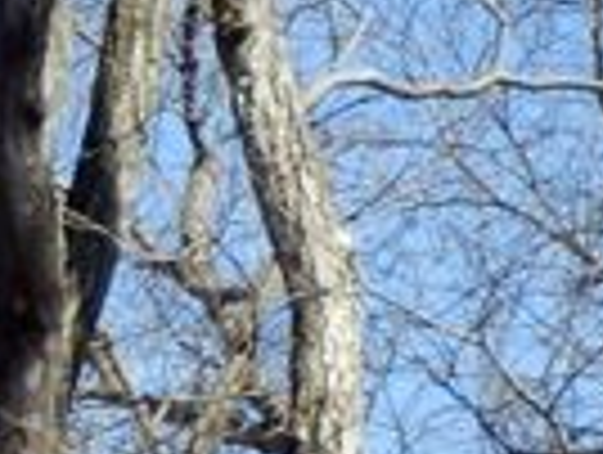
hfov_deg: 3.7
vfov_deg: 2.8
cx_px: -909
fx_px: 9144
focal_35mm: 524
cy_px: 1025
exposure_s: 1/250
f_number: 5.1
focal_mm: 15.5
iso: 80
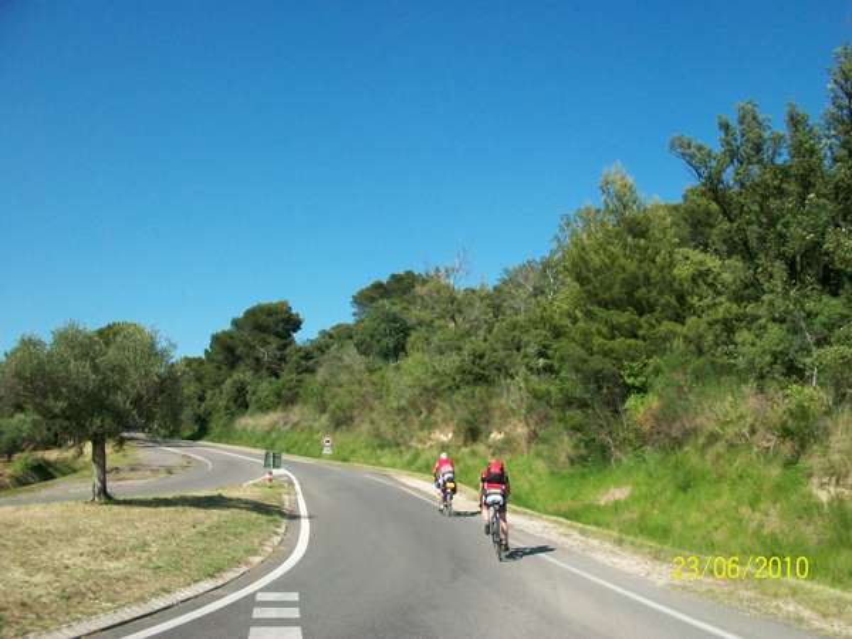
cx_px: 426
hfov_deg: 54.0
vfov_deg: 41.8
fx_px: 837
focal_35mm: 34
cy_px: 320
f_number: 5.5
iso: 80
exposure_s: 1/320
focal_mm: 5.7
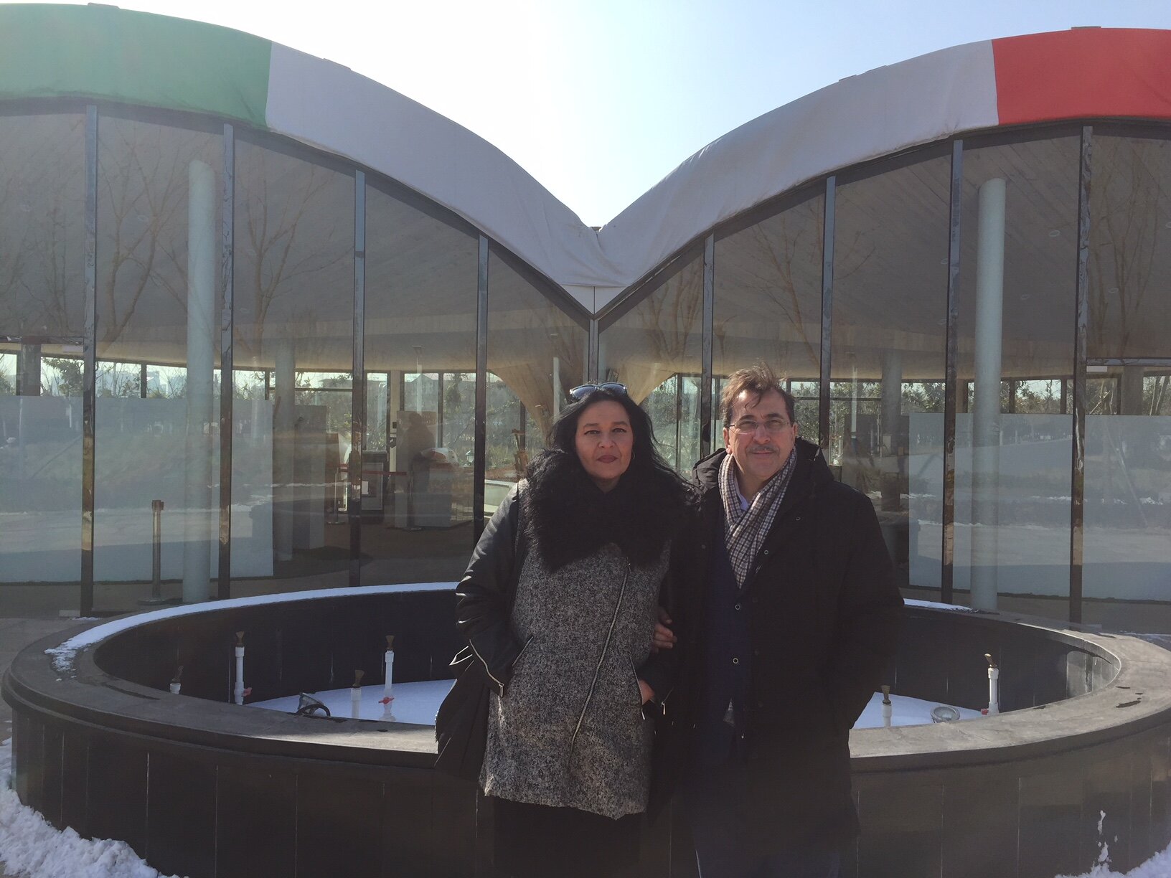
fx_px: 981
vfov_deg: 48.2
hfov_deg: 61.7
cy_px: 439
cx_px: 586
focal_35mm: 29
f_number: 2.2
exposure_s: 1/1582
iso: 32
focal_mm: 4.15
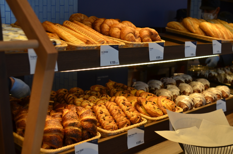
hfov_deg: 37.9
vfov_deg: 25.7
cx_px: 116
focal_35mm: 52
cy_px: 77
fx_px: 339
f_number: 5.6
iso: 400
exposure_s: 1/125
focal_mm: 35
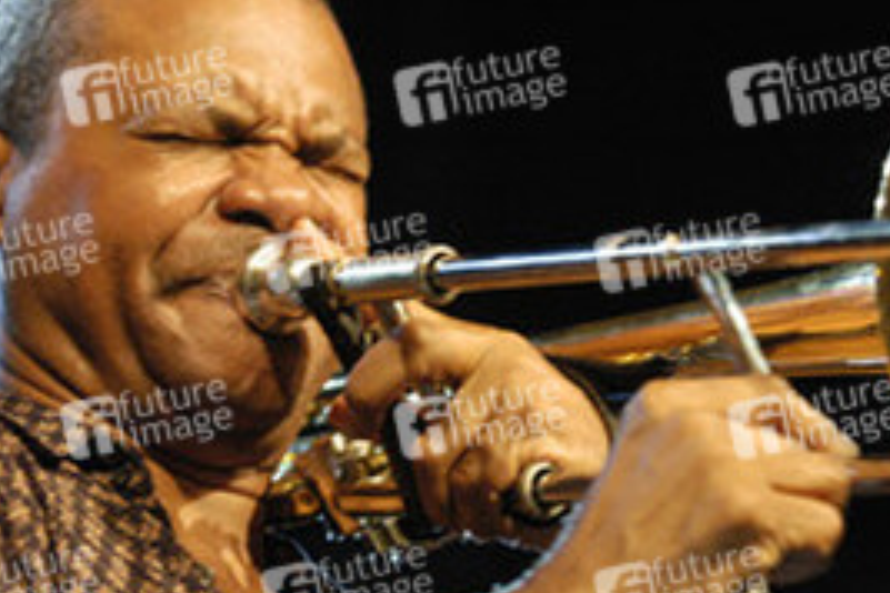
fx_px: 8133
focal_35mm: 329
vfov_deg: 4.2
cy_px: 336
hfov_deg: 6.3
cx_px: 392
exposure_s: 1/90
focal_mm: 130
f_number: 3.3
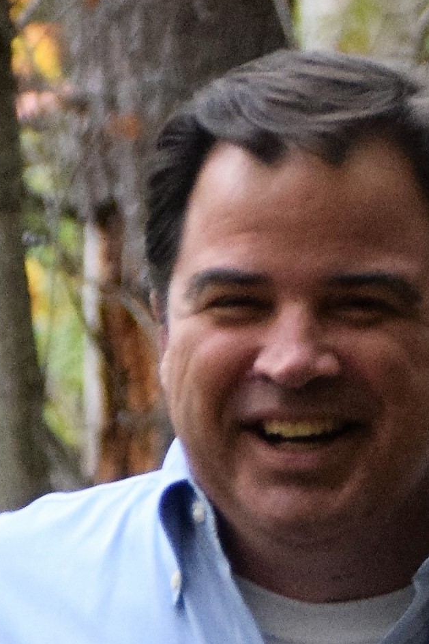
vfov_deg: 6.5
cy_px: 341
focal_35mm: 319
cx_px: 325
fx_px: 5704
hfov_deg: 4.3
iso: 2500
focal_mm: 98
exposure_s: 1/500
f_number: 5.6
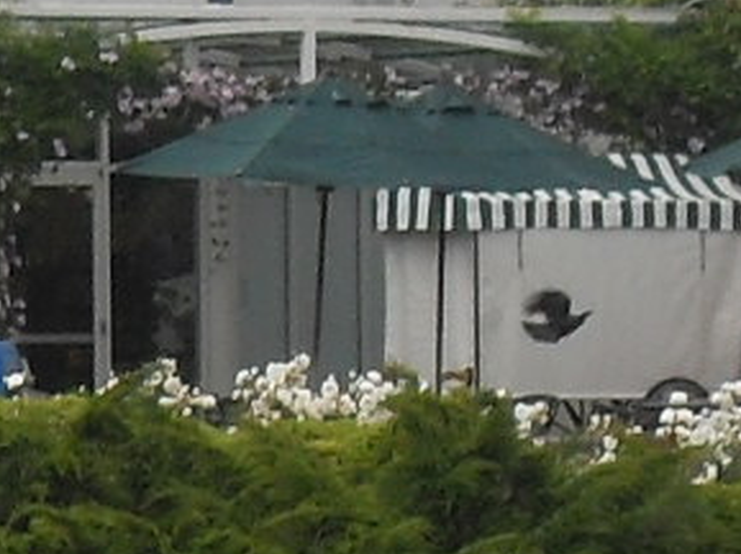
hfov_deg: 3.3
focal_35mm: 596
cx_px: -710
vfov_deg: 2.5
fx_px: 12742
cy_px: 1039
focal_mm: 13.5
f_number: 4.4
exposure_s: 1/250
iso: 80
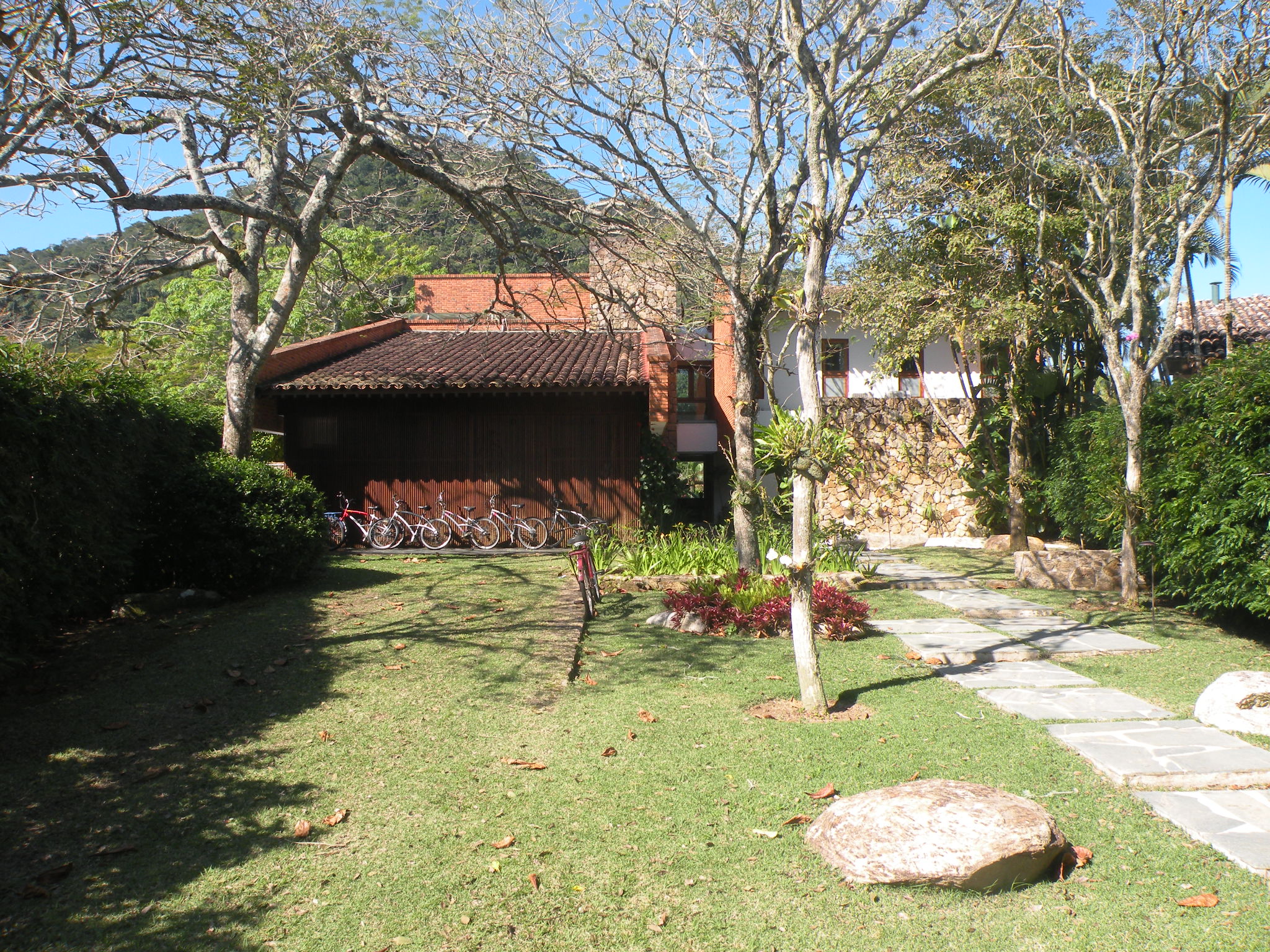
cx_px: 635
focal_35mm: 27
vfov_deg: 51.4
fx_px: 991
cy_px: 476
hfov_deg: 65.3
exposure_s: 1/152
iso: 64
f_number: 5
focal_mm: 4.7
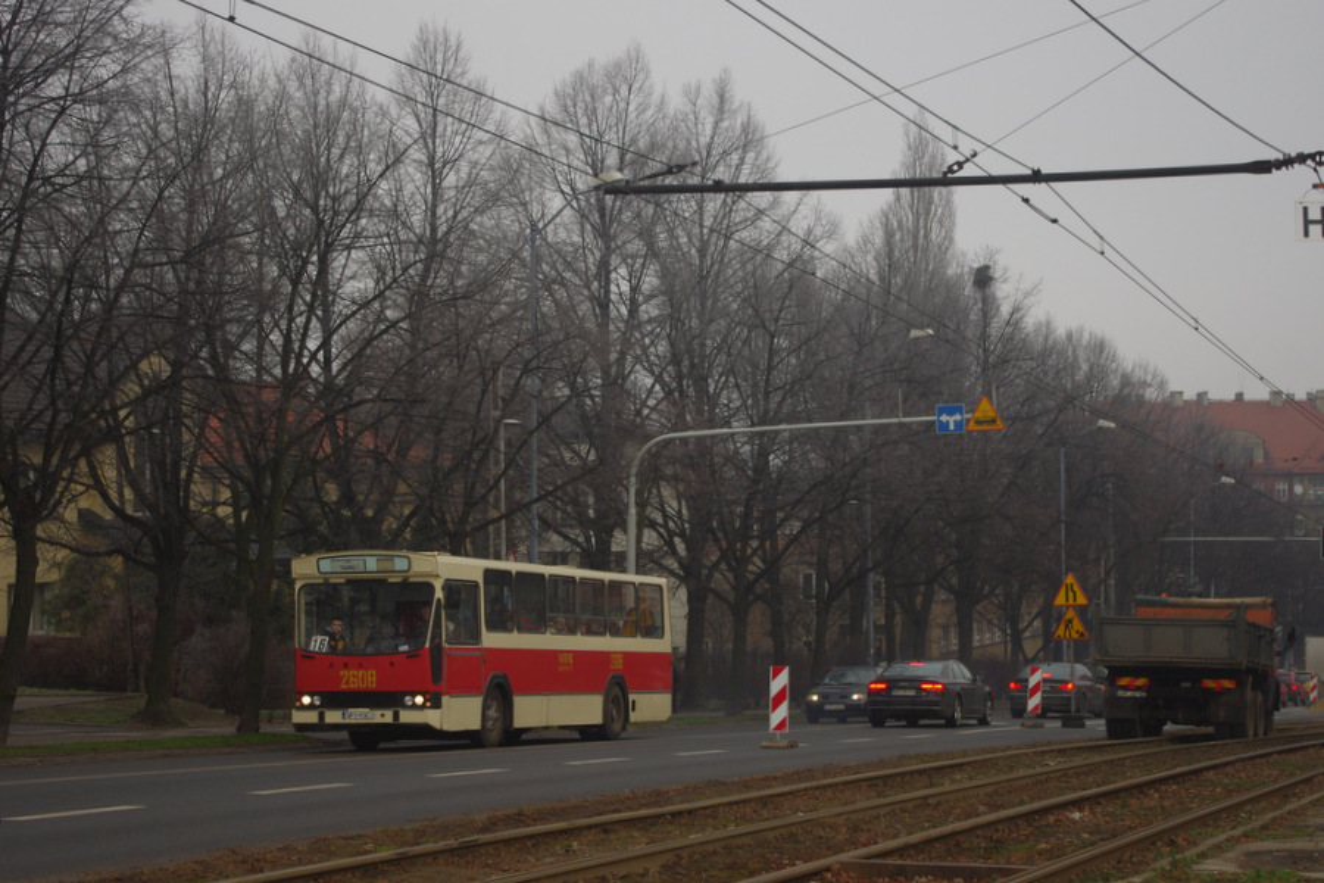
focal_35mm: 72
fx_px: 2648
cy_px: 442
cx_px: 662
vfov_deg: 18.9
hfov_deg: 28.1
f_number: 5.6
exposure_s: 1/400
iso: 400
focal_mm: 47.5
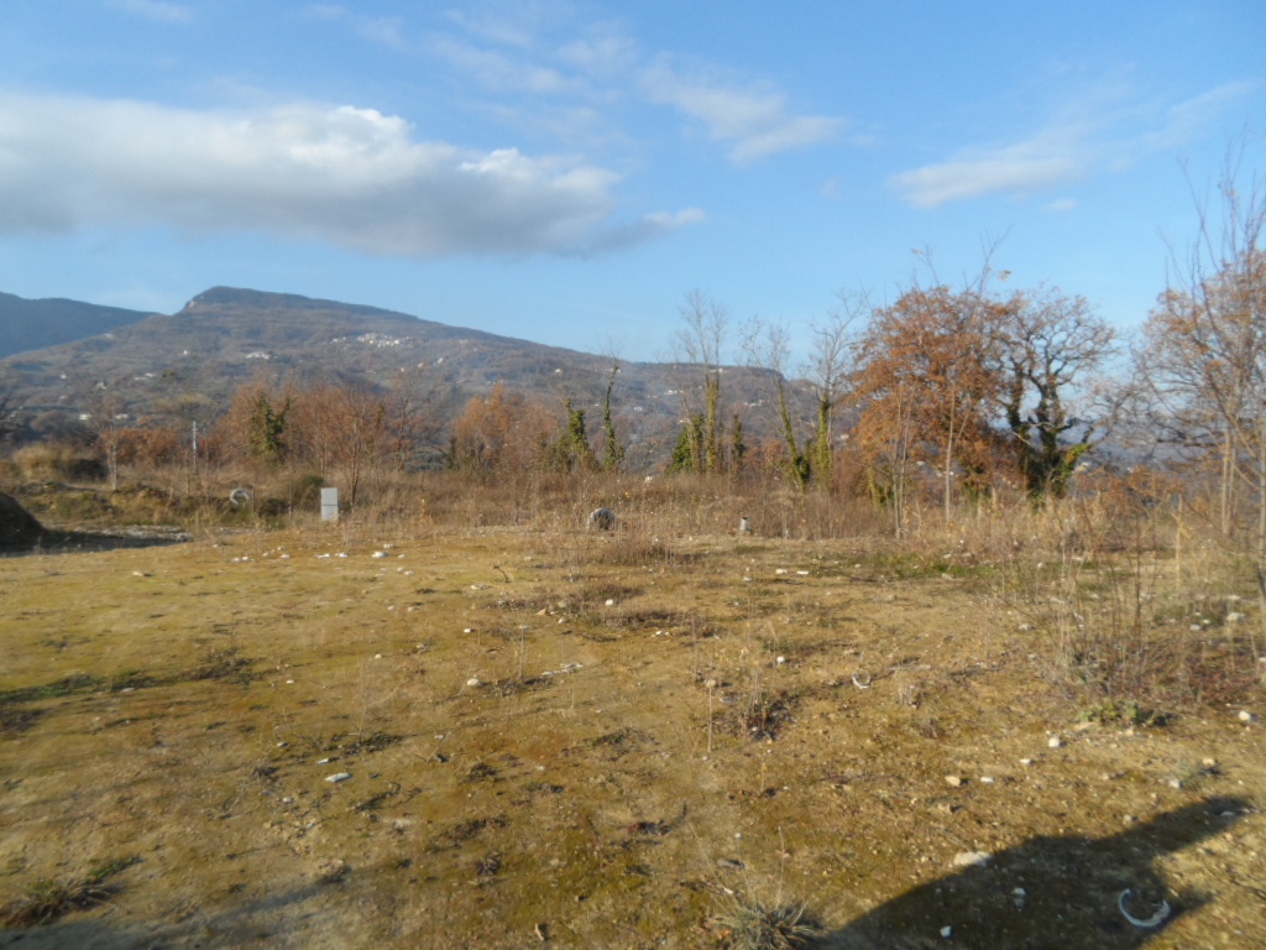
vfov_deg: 54.9
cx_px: 633
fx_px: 914
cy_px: 475
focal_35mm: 25
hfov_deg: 69.4
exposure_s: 1/1500
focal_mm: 4.5
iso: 80
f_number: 2.5
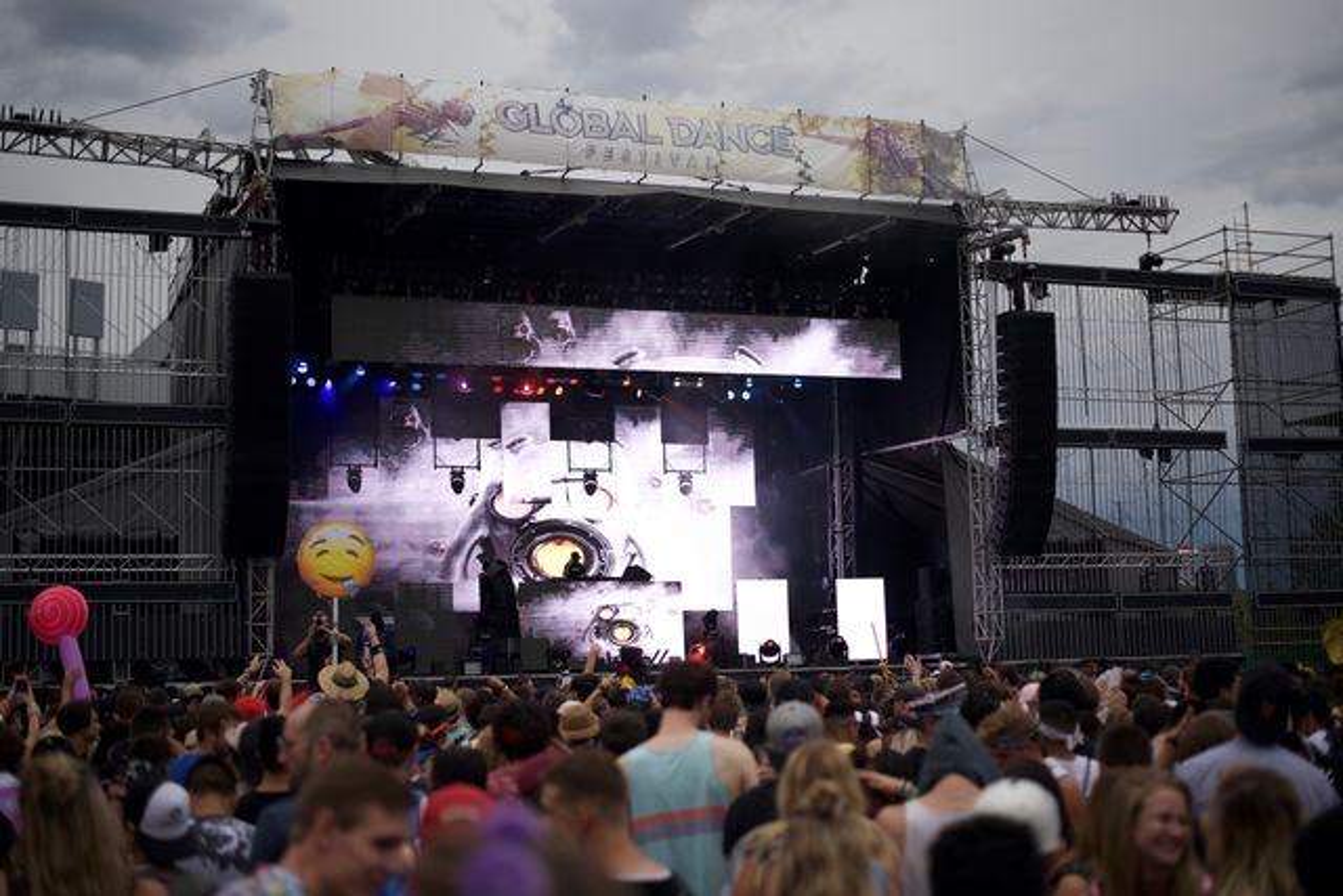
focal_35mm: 50
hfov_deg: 39.6
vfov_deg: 27.0
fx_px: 1866
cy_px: 448
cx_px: 672
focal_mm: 50
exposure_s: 1/1000
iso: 100
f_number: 1.8
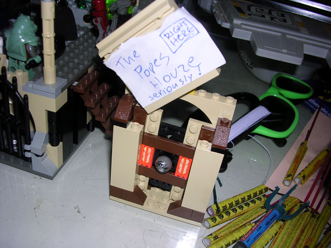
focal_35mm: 38
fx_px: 363
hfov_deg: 49.0
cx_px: 166
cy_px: 124
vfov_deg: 37.7
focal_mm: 5.8
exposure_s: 1/60.1
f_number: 2.8
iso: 50
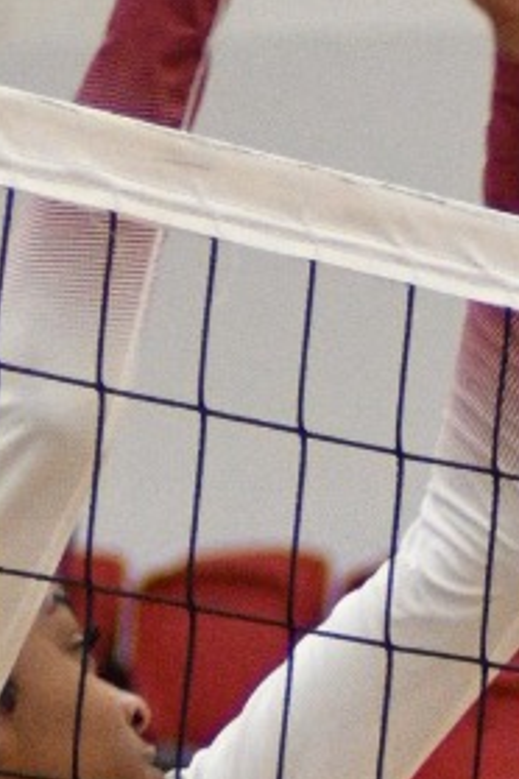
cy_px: 603
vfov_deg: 3.4
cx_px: -25
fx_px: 13190
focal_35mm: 610
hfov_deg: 2.3
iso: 4000
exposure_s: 1/640
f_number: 4
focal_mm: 70
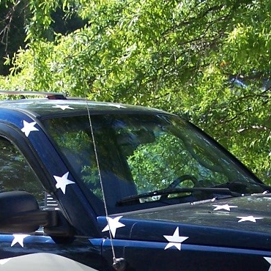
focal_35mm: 109
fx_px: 965
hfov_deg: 16.0
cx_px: 150
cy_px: 318
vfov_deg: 15.4
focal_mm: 6.3
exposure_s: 1/350
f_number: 2.8
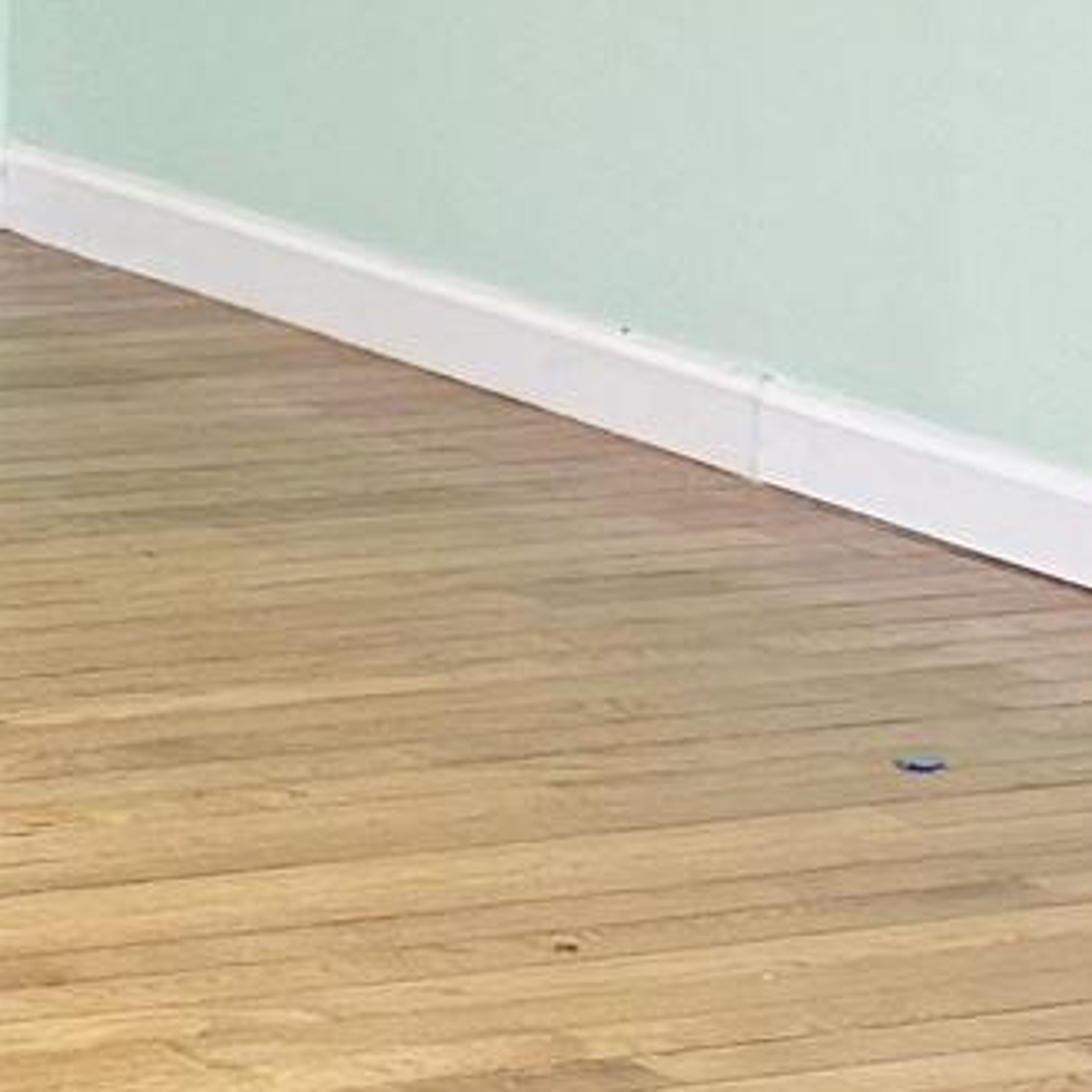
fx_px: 7067
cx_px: -1734
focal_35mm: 198
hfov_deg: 8.0
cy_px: -753
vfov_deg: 8.5
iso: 125
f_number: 1.78
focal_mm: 6.76
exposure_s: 1/60
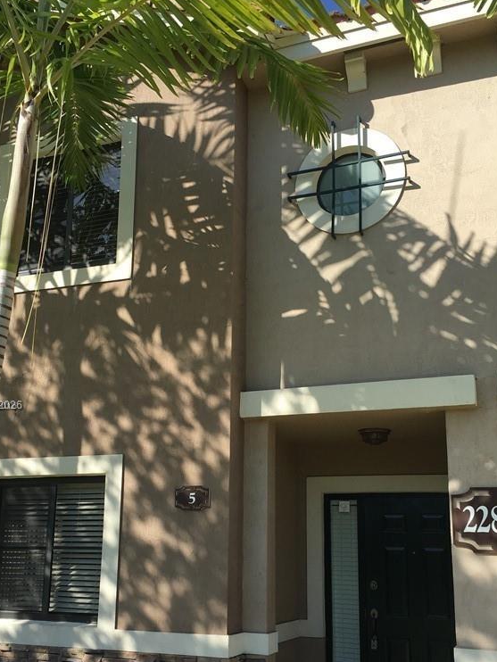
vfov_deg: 46.4
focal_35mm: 40
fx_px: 765
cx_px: 222
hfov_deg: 35.9
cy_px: 406
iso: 25
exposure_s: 1/874
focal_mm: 4.15
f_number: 2.2
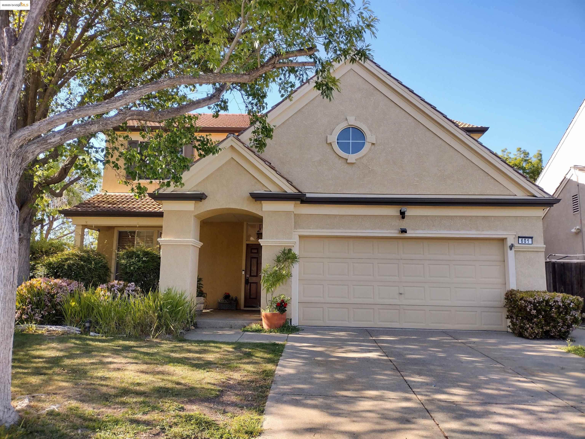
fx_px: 456
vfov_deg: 51.4
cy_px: 220
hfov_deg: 65.3
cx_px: 292
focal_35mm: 27
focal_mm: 4.71
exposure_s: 1/731
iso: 100
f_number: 1.7
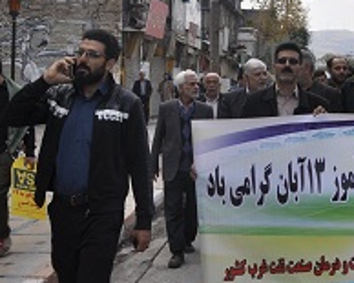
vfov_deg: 18.7
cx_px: 411
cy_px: 48
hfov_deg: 22.0
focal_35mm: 81
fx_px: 848
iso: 200
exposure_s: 1/160
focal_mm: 22
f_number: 13
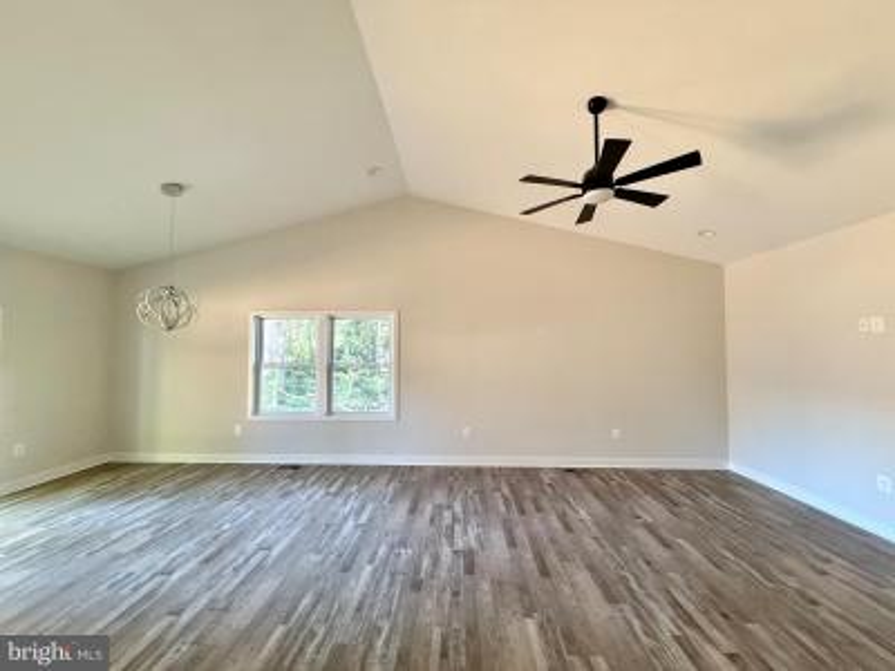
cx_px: 448
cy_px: 336
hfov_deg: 102.1
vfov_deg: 85.7
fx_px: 362
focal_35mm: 14
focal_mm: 2.22
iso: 320
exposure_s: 1/61
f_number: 2.2
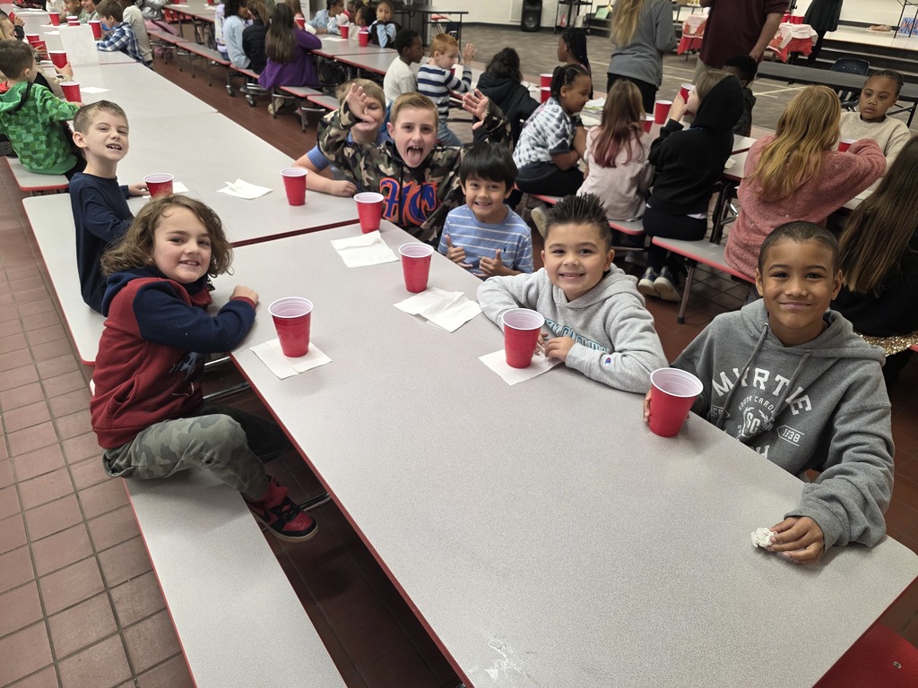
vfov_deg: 58.9
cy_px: 344
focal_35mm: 23
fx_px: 610
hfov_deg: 73.9
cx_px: 459
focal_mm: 6.3
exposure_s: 1/120
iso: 200
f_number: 1.7
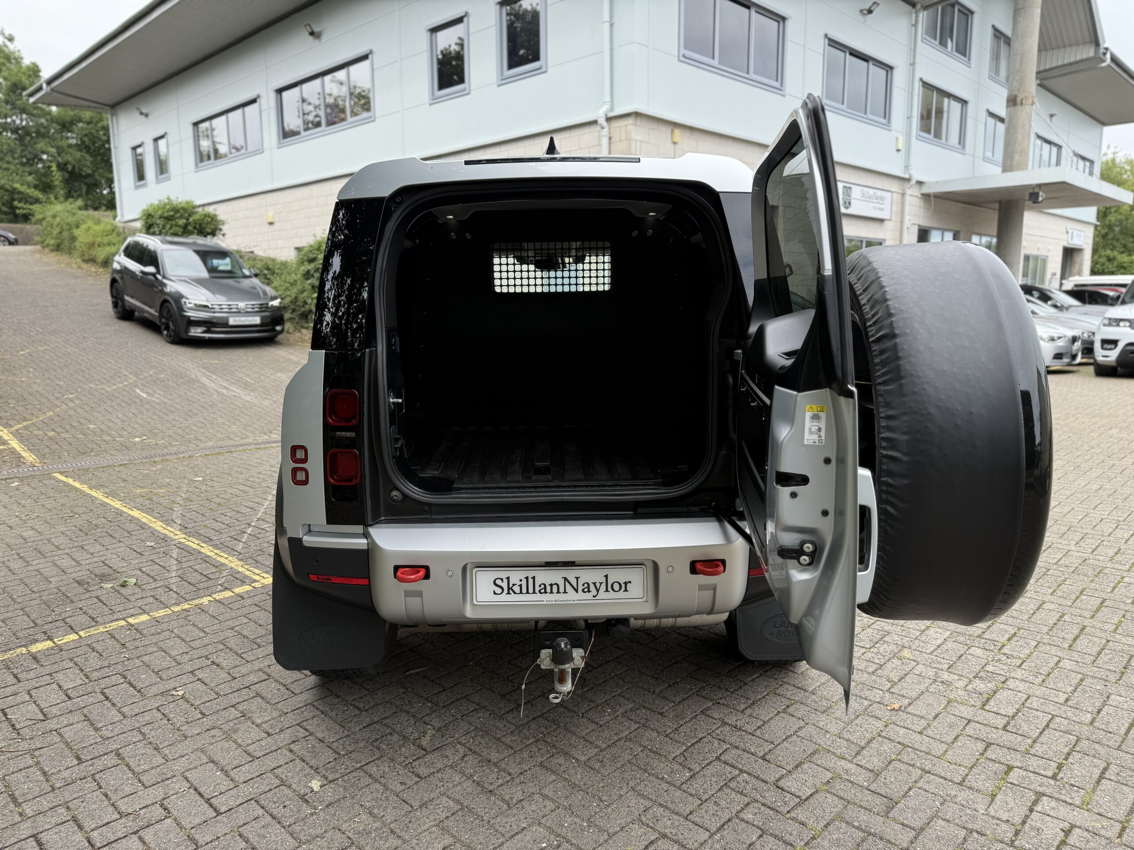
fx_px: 786
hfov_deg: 71.6
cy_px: 425
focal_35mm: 24
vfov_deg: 56.8
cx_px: 567
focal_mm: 6.76
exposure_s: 1/992
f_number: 1.78
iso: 80
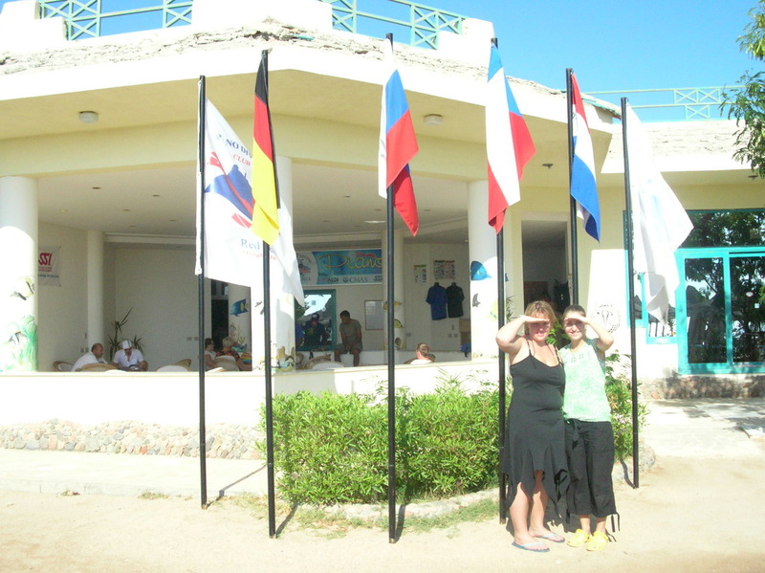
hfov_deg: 51.4
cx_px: 382
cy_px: 286
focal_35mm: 36
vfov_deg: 39.6
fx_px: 795
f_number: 3.7
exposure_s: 1/2000
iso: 200
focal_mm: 6
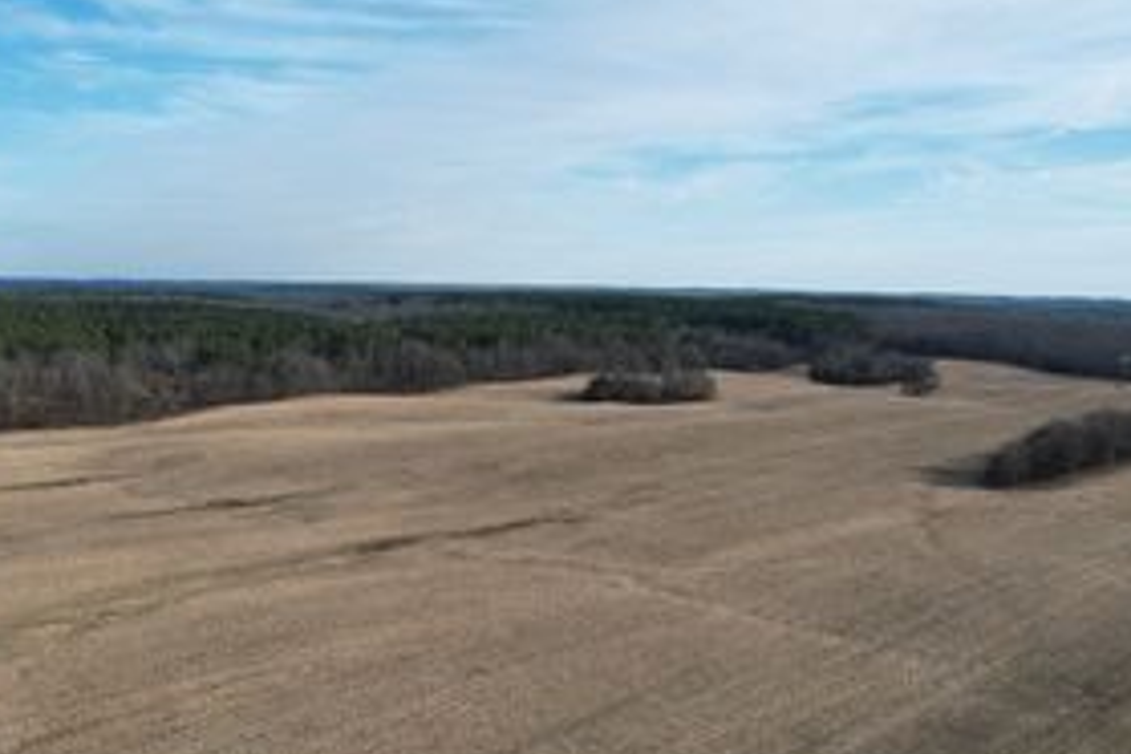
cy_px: 553
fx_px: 1068
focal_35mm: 34
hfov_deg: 55.6
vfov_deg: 38.0
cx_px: 497
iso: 100
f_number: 2.8
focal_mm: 8.38
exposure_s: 1/1250
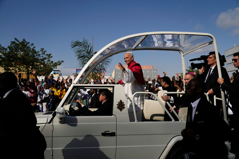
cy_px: 80
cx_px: 120
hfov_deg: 60.3
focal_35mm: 31
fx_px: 206
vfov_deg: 42.3
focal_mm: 31
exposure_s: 1/25600
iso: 400
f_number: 4
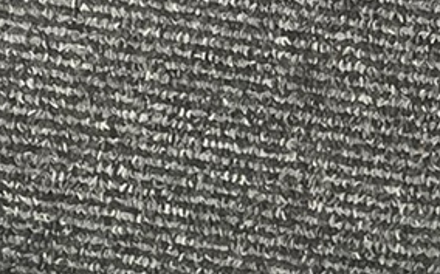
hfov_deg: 10.5
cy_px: 661
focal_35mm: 199
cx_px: 276
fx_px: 2384
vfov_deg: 6.3
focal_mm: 5.7
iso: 64
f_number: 1.5
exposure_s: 1/100
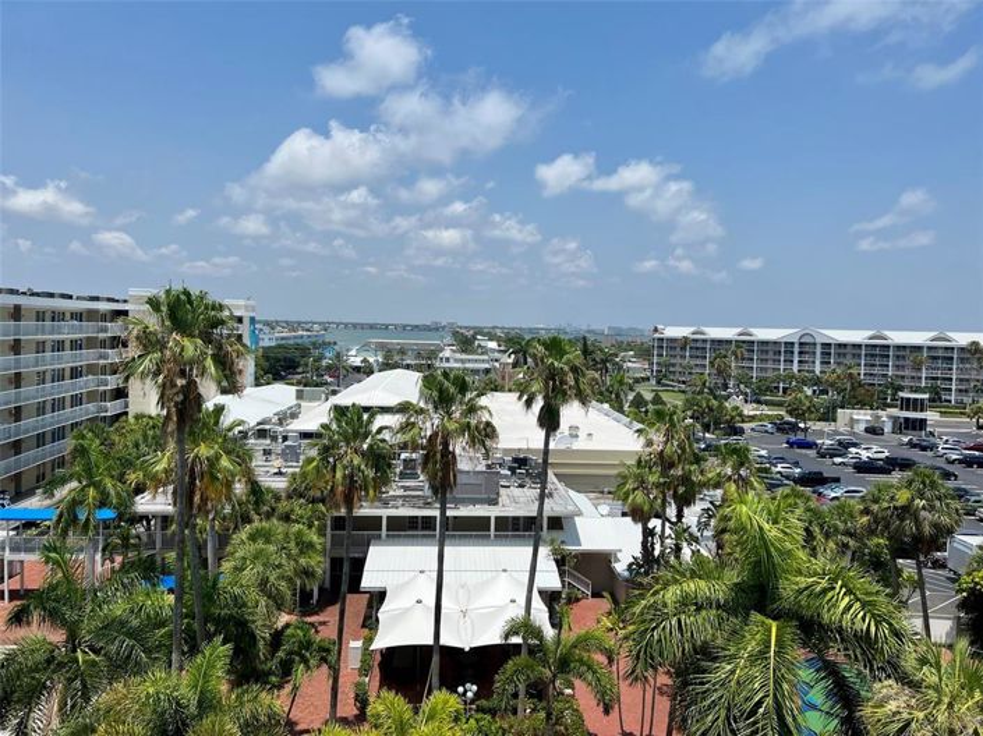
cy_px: 368
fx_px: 738
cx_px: 492
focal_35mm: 26
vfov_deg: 53.0
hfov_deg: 67.3
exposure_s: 1/8000
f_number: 1.5
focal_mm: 5.7
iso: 50
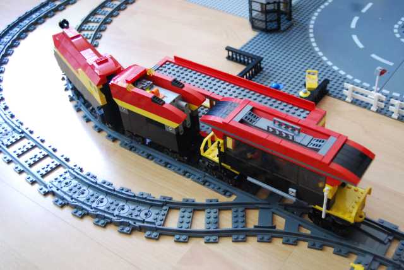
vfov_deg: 29.9
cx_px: 202
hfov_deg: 43.6
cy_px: 135
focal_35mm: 45
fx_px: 505
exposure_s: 1/15
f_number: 4.2
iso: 1600
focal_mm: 30
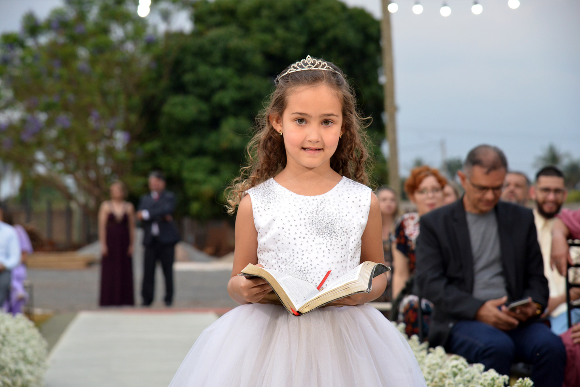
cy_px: 194
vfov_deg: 13.1
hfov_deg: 19.4
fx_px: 1692
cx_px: 290
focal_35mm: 105
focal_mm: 105
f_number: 6.3
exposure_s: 1/250
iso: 2200
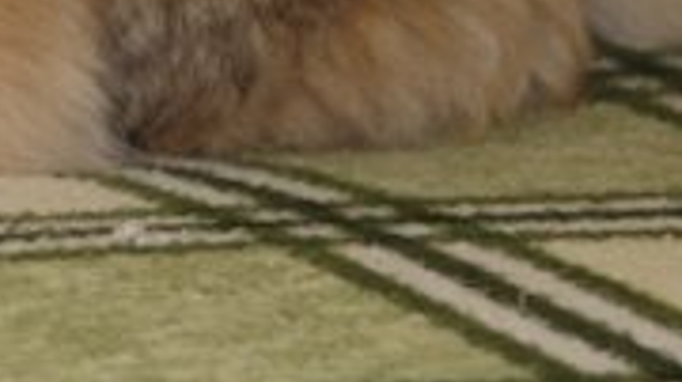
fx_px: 5637
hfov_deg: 6.8
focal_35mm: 312
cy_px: -119
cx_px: -527
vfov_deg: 3.9
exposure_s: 1/80
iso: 400
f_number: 5.6
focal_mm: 55
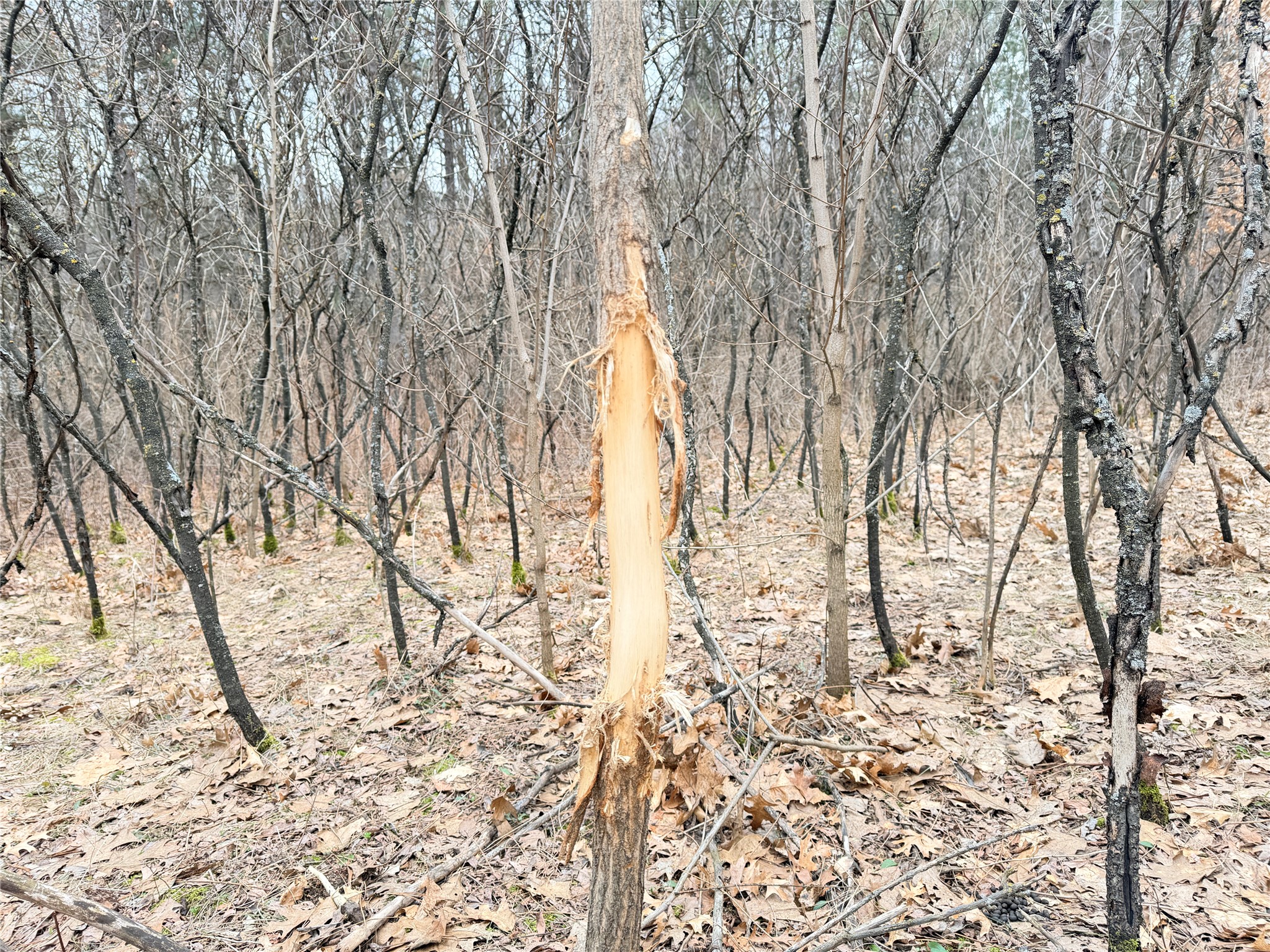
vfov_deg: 56.8
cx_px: 635
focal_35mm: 24
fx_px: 881
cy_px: 476
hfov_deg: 71.6
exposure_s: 1/261
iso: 64
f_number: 1.78
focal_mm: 6.76
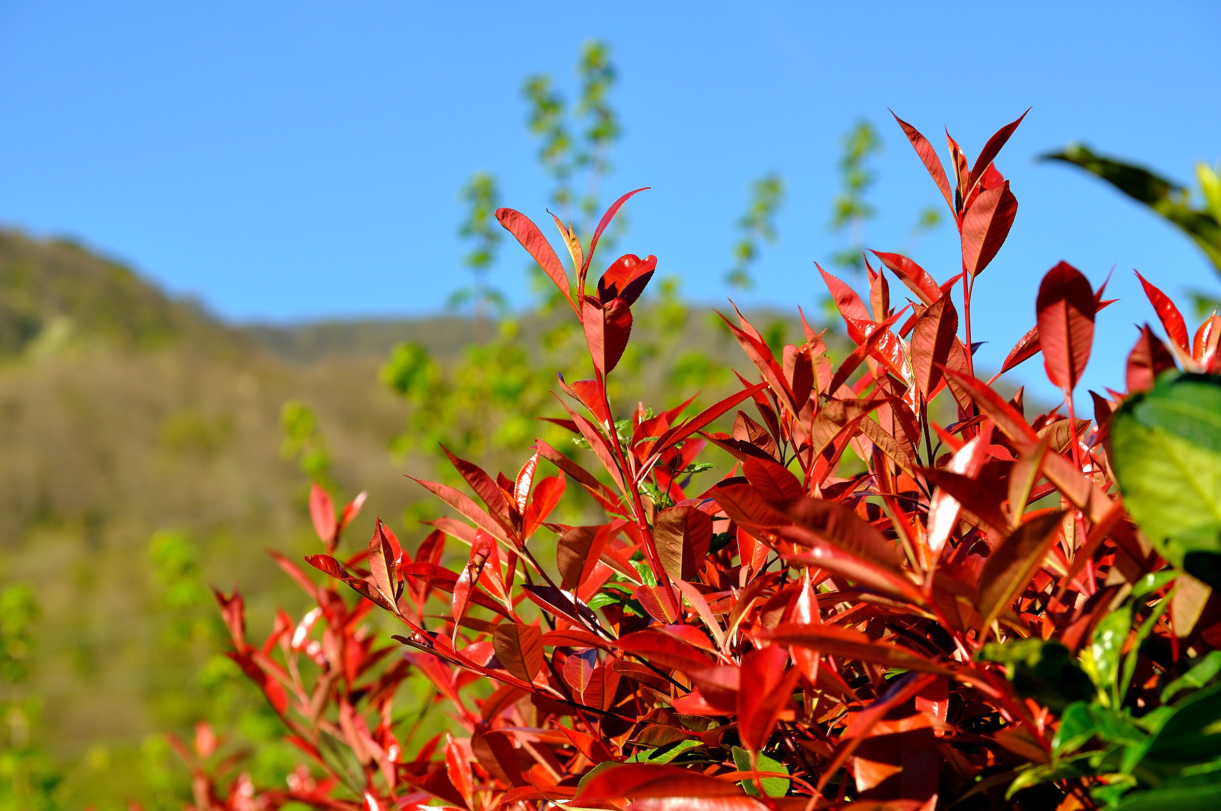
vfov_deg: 16.5
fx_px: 2795
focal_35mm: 82
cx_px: 610
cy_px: 406
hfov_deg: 24.6
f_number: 4
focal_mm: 55
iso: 200
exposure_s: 1/800
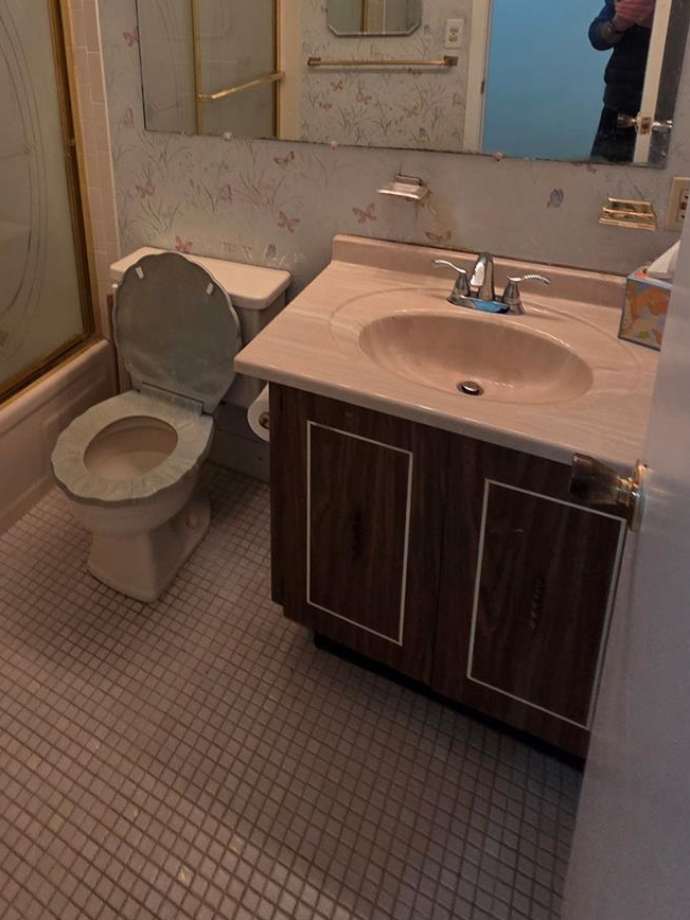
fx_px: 611
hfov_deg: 57.1
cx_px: 210
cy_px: 204
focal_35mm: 23
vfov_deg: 67.9
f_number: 2.2
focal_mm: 2.2
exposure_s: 1/60.2
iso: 250
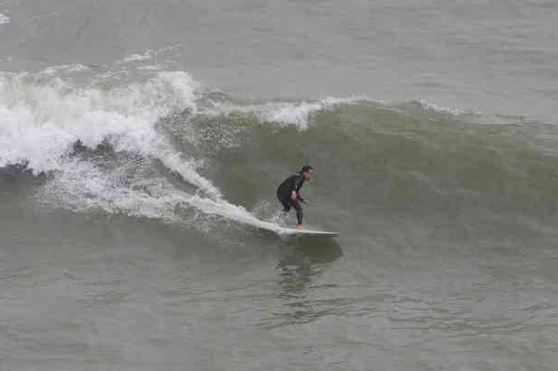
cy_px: 242
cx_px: 321
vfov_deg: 1.9
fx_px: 11404
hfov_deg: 2.8
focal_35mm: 736
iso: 800
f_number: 9
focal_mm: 300
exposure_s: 1/320
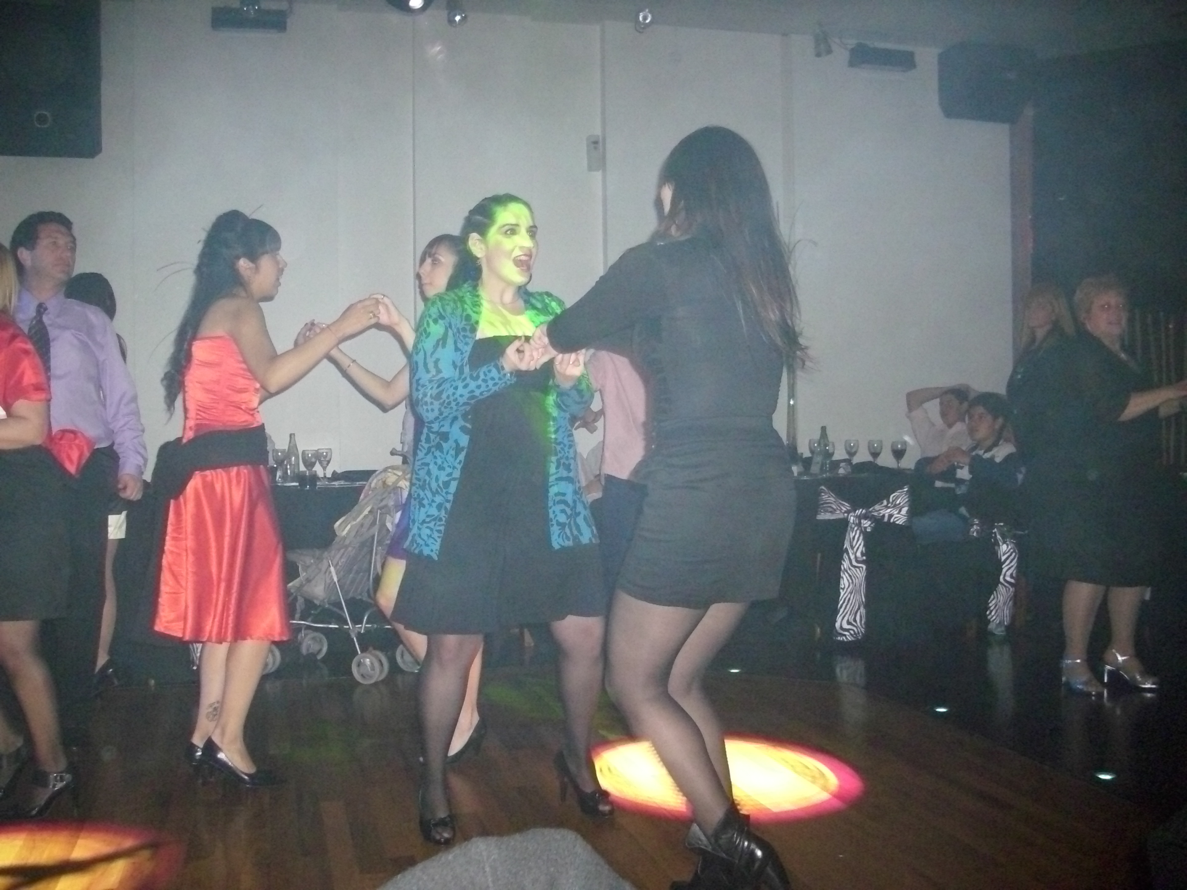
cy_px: 445
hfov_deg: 58.4
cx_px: 594
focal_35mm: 31
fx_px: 1063
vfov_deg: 45.4
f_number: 2.8
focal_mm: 6.2
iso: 400
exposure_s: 1/30
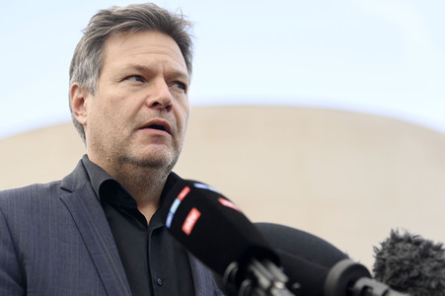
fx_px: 1359
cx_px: 222
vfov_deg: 12.4
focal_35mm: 110
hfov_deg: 18.6
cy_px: 148
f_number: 4.5
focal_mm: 110
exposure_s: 1/1600
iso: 1250
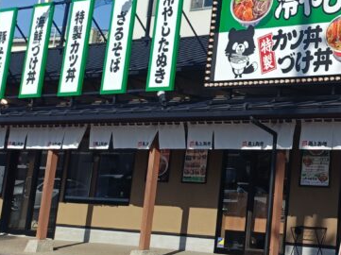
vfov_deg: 20.3
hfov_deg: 23.9
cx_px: 449
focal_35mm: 71
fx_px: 699
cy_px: 26
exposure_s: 1/1292
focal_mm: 4.7
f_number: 1.7
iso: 64
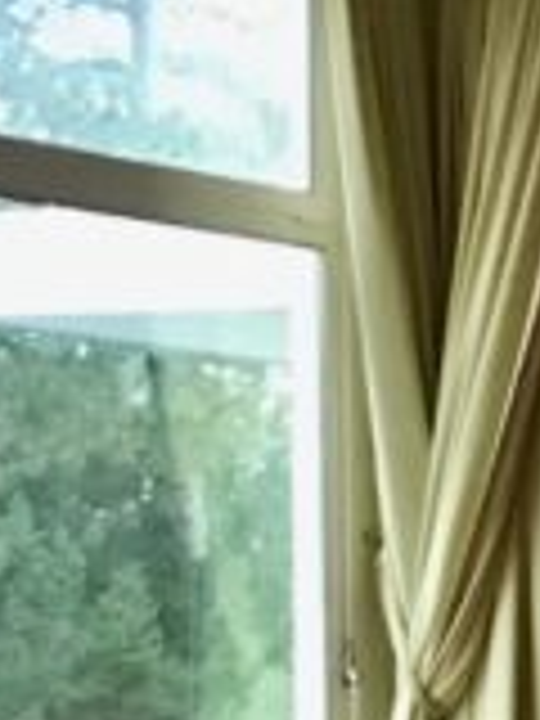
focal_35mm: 179
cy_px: 963
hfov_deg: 7.2
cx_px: 1706
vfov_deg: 10.8
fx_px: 3723
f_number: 1.8
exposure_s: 1/8
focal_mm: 3.99
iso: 100
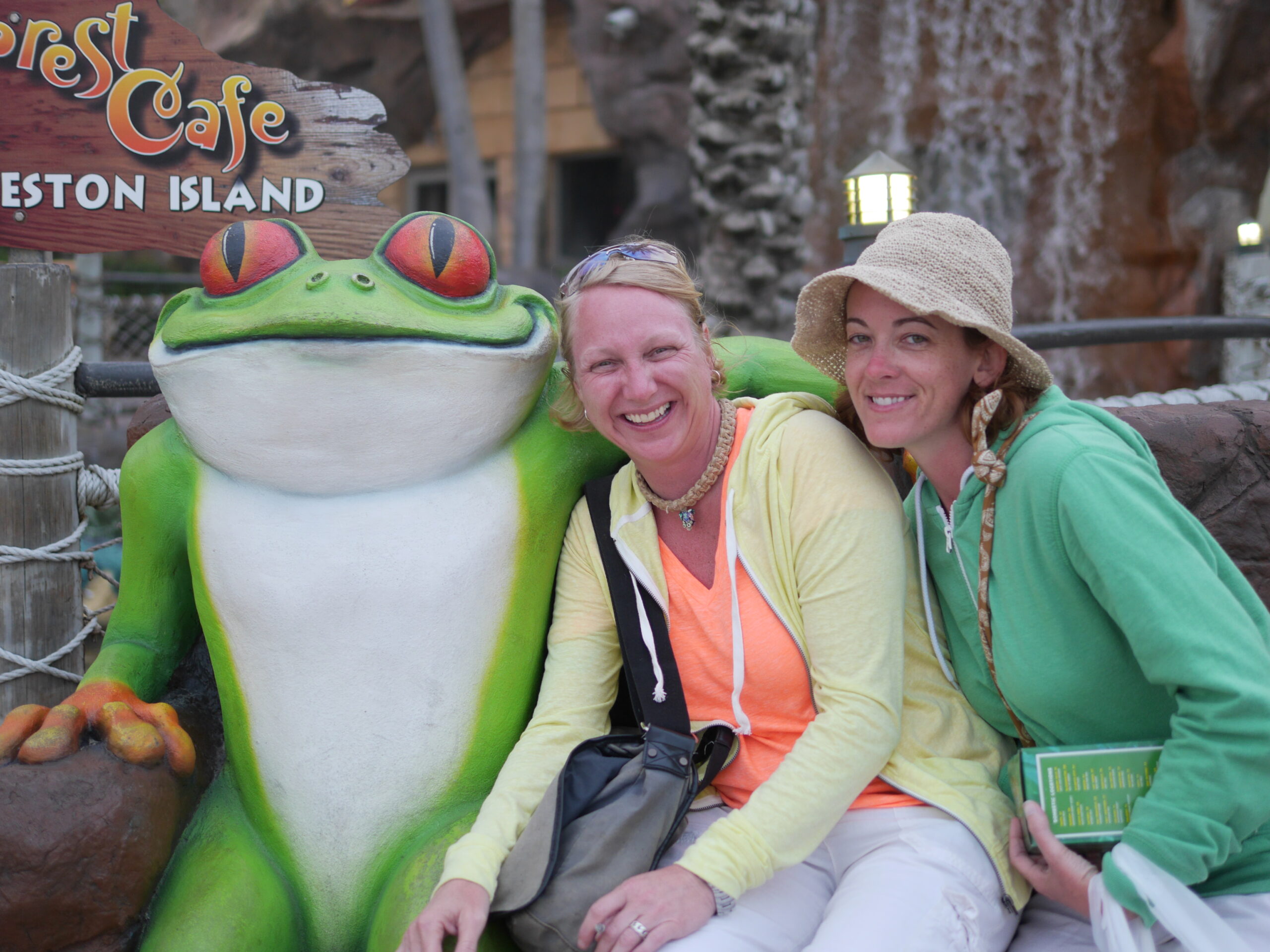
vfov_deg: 29.1
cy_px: 476
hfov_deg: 38.2
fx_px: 1834
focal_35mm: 50
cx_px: 635
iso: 200
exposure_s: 1/320
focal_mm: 25
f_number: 1.4
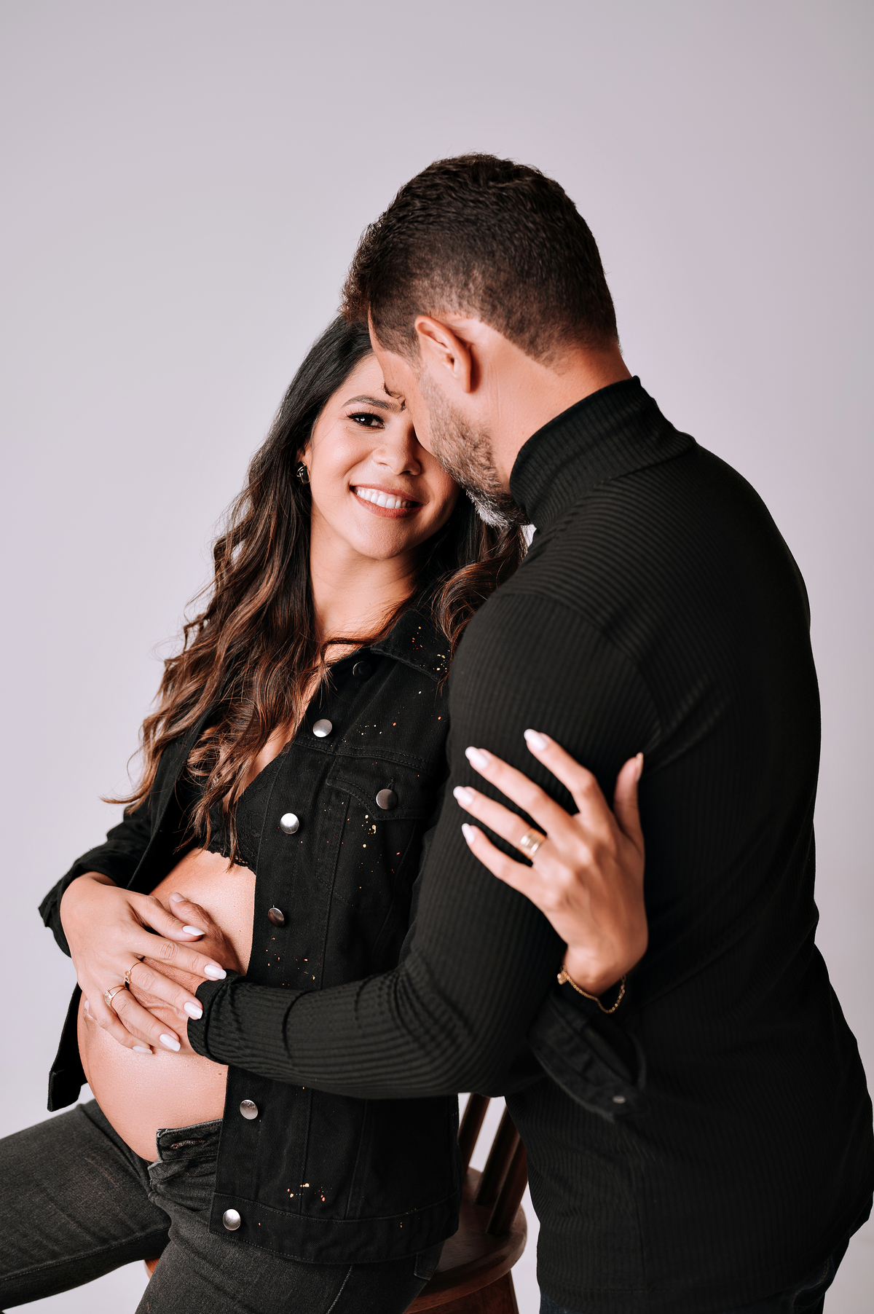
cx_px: 437
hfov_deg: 27.0
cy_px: 657
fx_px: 1823
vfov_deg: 39.6
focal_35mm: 50
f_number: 3.2
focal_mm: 50
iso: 100
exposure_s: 1/160
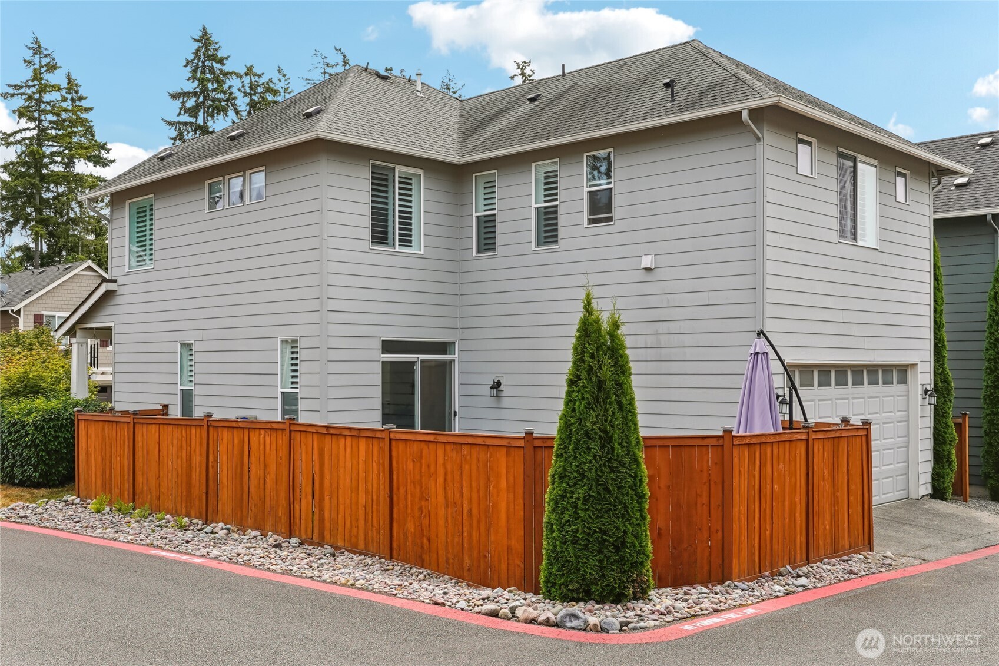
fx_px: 916
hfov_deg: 57.2
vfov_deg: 40.0
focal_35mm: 33
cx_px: 500
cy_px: 333
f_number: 8
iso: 100
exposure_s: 1/125
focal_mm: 22
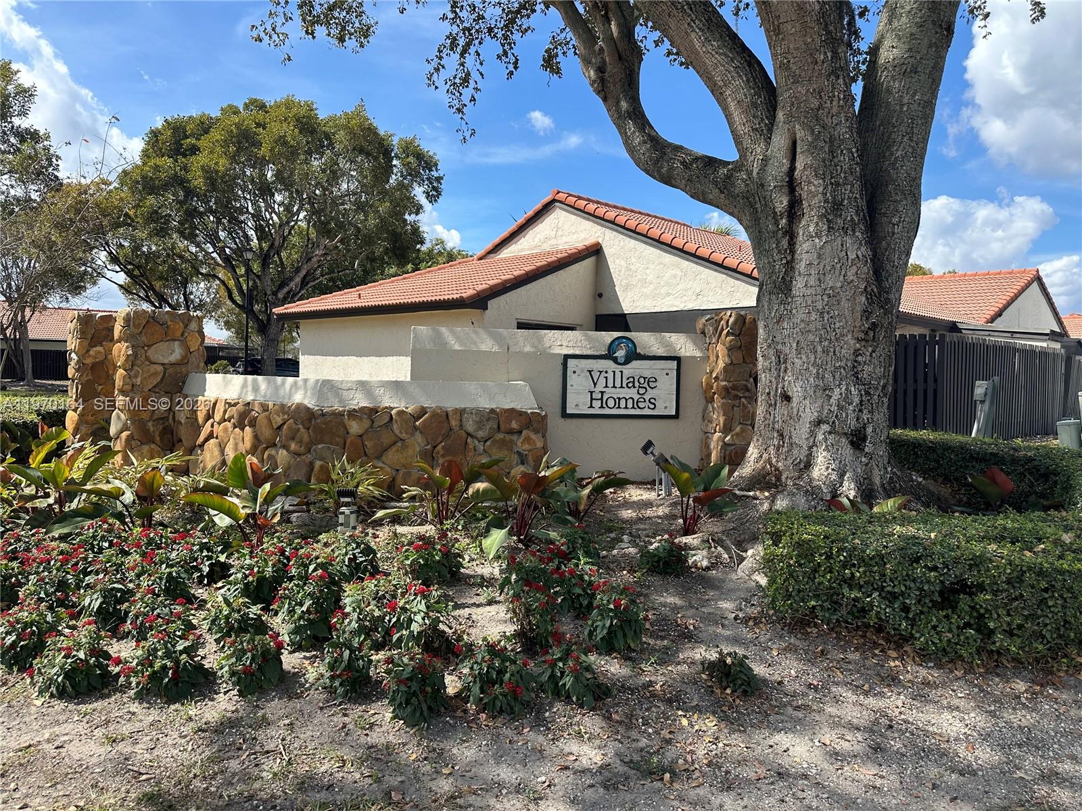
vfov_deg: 56.8
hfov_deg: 71.6
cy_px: 406
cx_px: 541
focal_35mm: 24
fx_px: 750
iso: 80
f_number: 1.78
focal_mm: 6.86
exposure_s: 1/2299
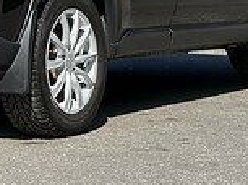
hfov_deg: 7.2
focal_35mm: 276
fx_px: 1973
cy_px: -71
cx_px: -18
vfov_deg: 5.3
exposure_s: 1/657
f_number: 2.8
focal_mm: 9
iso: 25
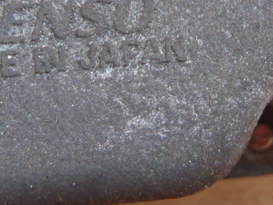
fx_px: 725
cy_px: 5
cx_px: 147
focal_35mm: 92
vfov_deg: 15.8
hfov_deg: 21.3
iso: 200
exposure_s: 1/6
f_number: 4.7
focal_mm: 6.64
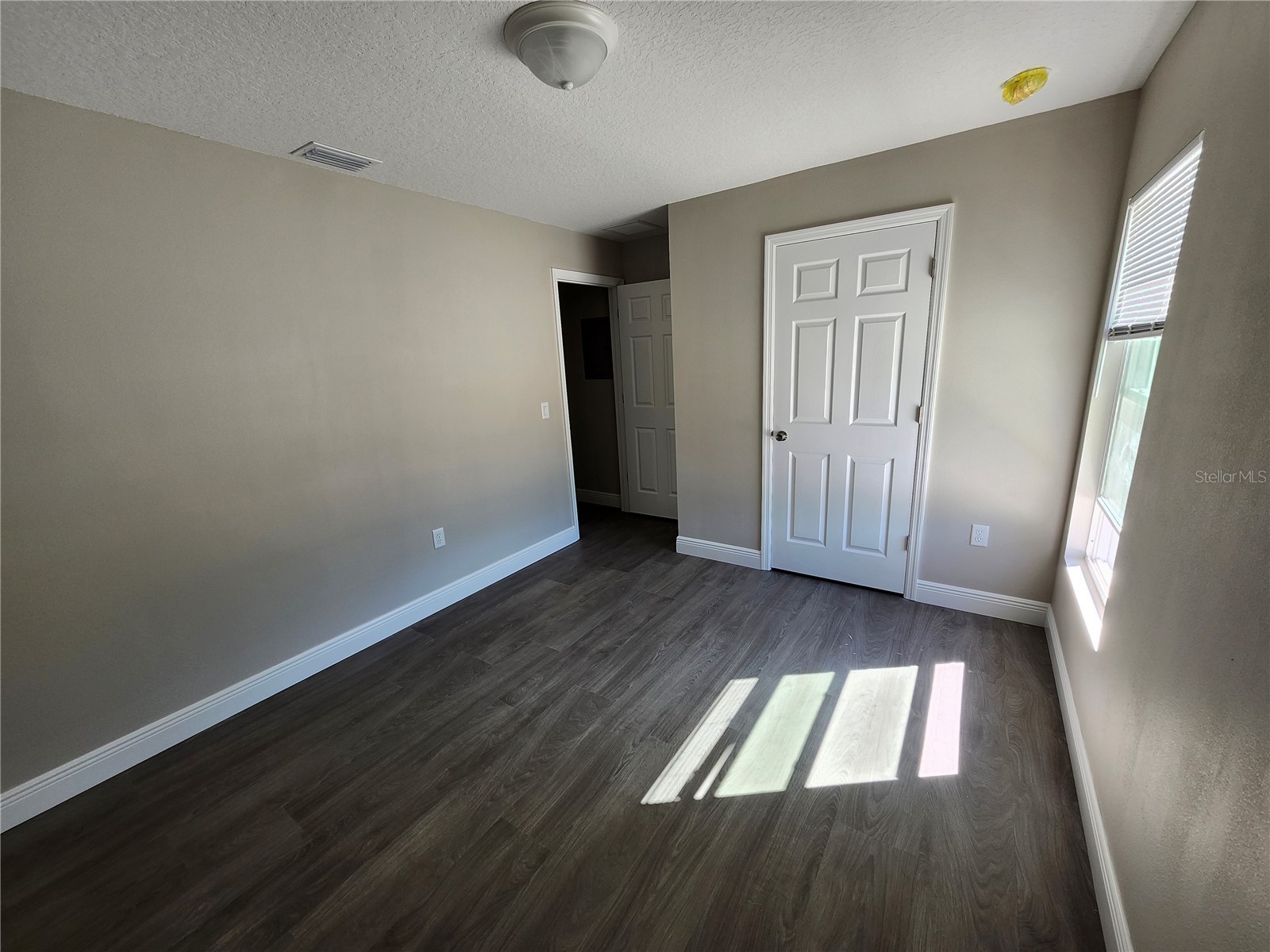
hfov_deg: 106.2
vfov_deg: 89.9
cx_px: 635
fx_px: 477
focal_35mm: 13
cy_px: 476
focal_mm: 1.74
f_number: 2.2
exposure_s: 1/120
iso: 50
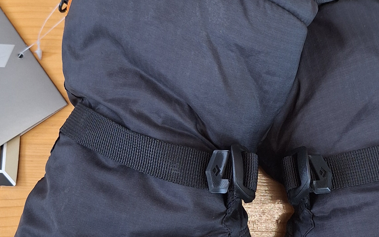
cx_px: 254
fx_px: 609
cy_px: 159
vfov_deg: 21.9
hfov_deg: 34.2
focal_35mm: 59
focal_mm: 5.54
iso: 160
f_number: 1.8
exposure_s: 1/50
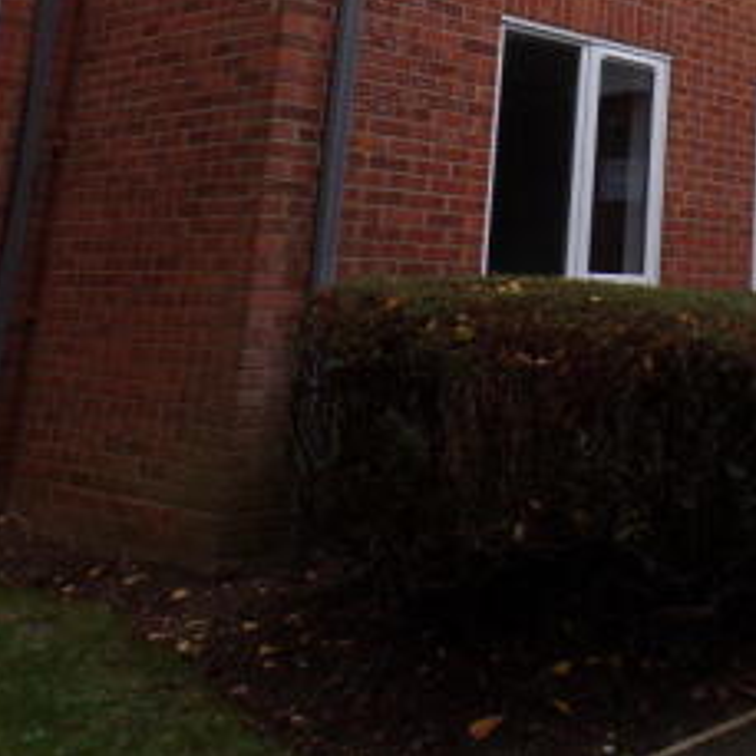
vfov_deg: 29.9
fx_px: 1334
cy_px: 41
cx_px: 883
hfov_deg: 28.1
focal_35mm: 54
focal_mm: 4.3
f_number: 5.8
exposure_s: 1/120
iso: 80
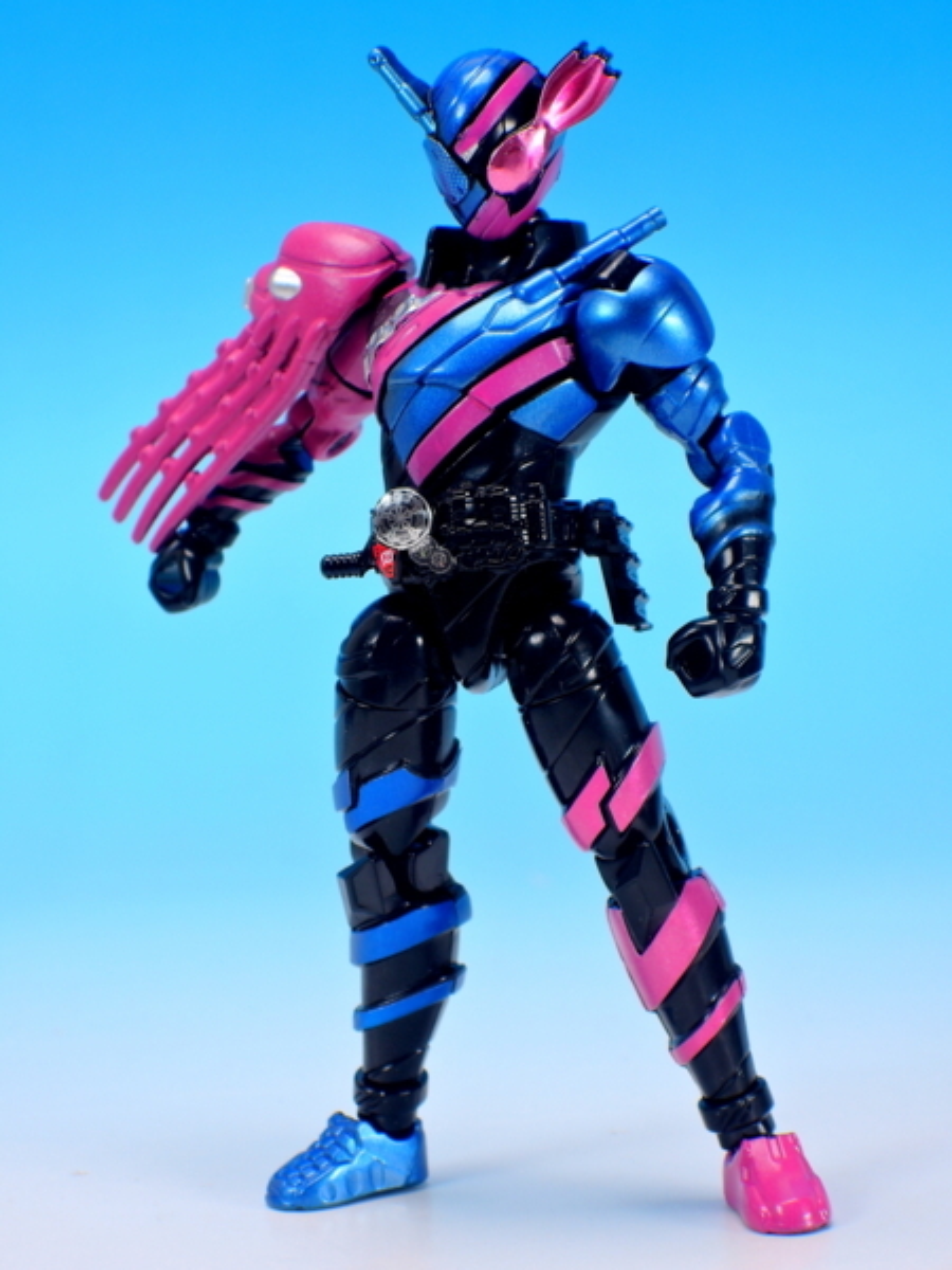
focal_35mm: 120
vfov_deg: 16.4
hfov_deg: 12.3
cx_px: 476
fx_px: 4400
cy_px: 635
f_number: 6.3
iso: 80
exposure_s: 1/1.6
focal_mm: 25.5
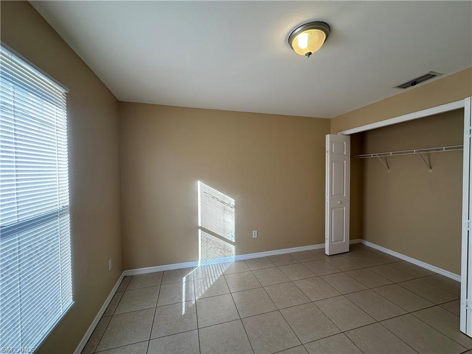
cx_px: 236
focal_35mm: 14
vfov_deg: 85.7
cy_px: 177
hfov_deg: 102.1
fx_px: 191
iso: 40
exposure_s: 1/99
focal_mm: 2.22
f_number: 2.2
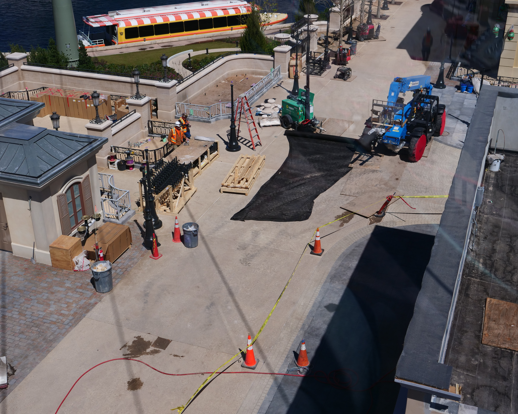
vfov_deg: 35.7
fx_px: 644
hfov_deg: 43.8
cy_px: 207
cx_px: 255
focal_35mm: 42
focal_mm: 20
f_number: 4
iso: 200
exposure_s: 1/1000
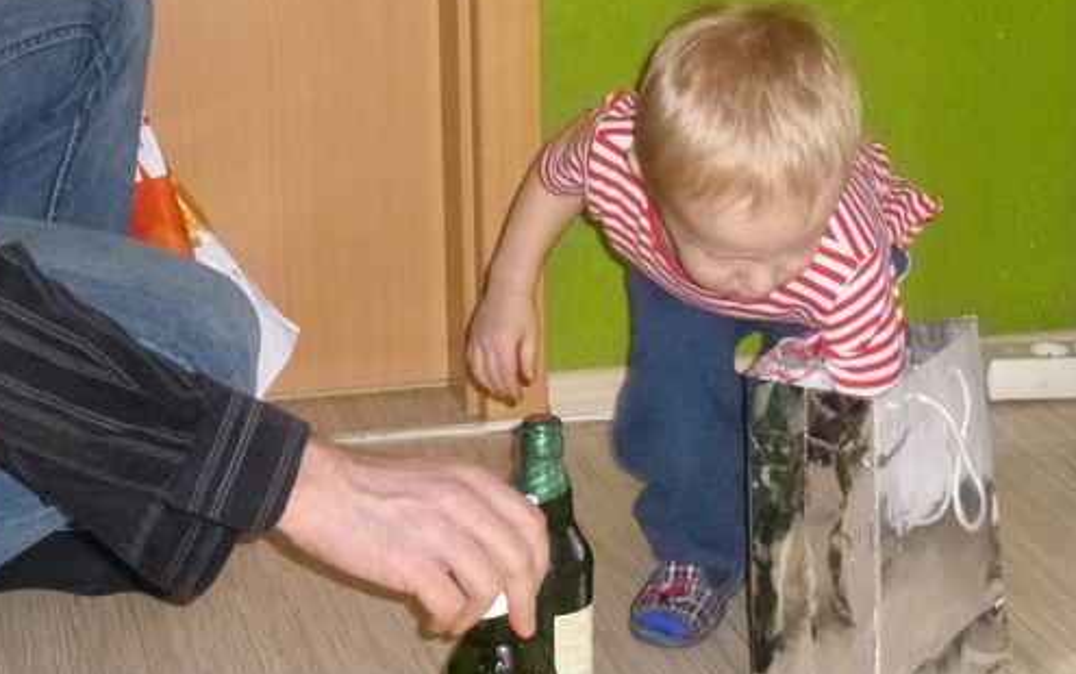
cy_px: 65
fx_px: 2611
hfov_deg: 23.1
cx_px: 283
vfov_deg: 14.6
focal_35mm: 89
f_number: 4.1
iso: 640
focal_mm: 9.2
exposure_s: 1/125
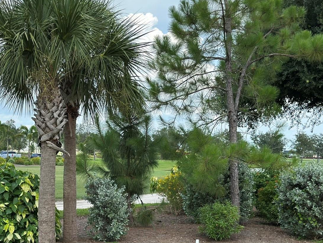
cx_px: 95
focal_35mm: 70
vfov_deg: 21.0
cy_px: 153
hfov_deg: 27.5
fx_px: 653
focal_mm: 6.86
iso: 100
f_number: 1.78
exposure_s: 1/2114
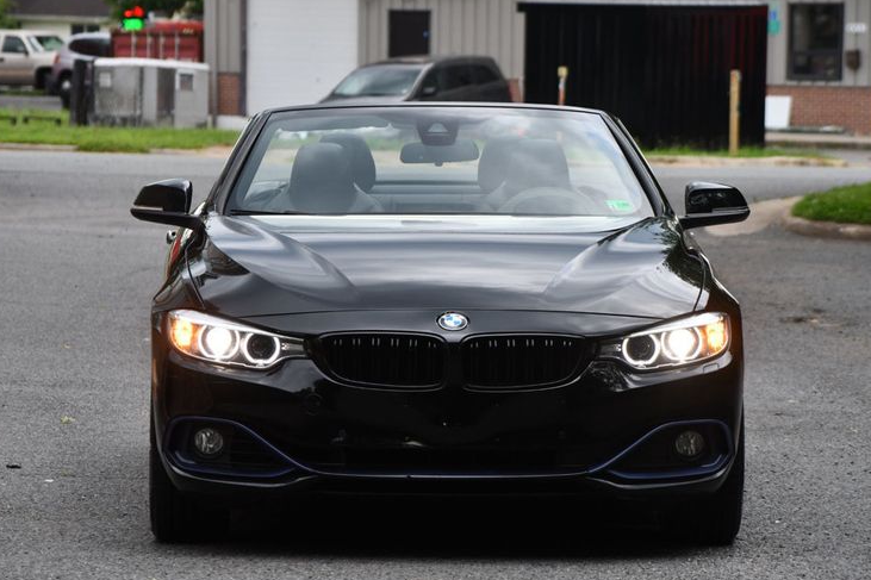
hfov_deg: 10.4
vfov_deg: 7.0
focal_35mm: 197
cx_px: 442
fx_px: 4765
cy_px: 285
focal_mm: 120
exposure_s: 1/250
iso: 200
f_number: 5.6
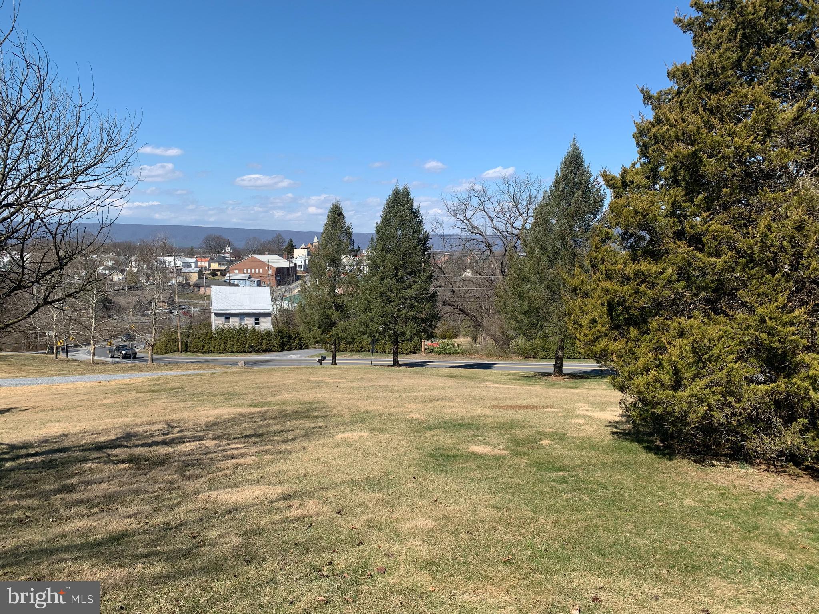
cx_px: 410
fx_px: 615
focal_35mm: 26
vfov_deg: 53.1
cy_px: 307
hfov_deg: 67.3
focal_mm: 4.25
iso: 25
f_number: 1.8
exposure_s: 1/1992
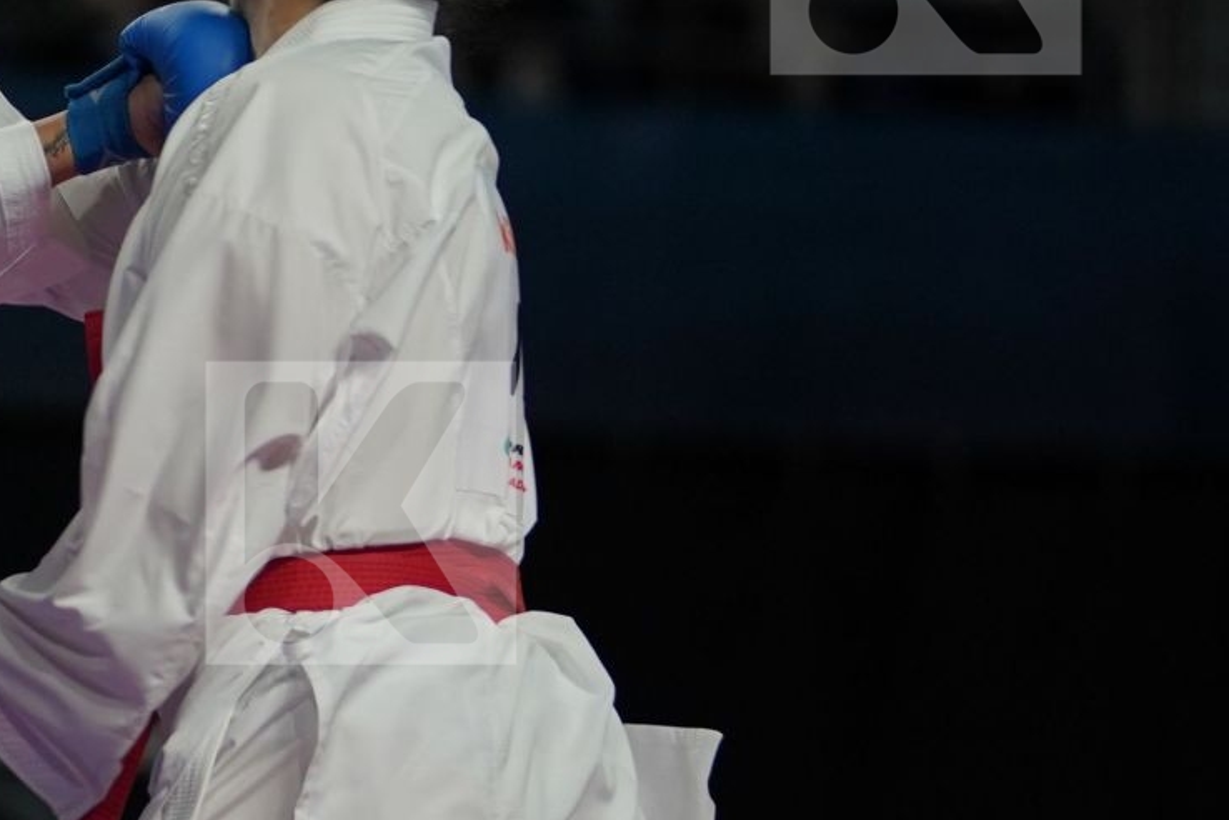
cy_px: 513
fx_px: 18809
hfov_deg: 3.7
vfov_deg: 2.5
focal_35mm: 551
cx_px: -203
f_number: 2.8
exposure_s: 1/1000
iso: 640
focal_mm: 151
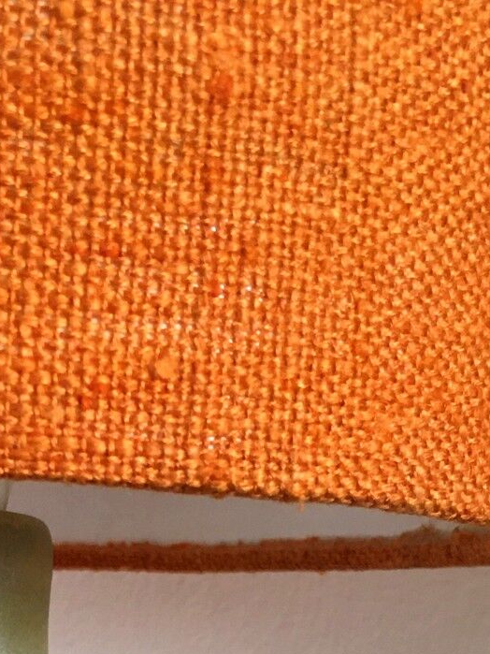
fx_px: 1567
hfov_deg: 17.1
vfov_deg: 20.7
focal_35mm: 83
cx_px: -72
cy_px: 935
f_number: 2.2
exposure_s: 1/33
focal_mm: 4.15
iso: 125
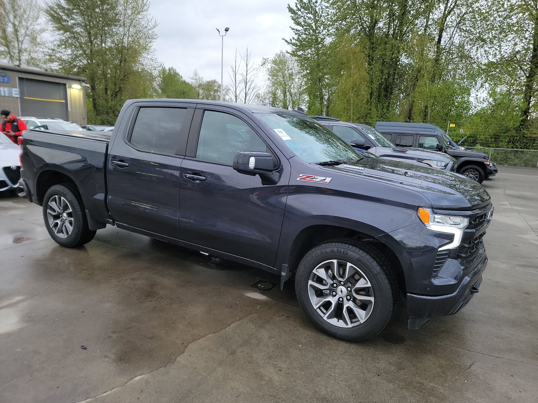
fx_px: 373
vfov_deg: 56.8
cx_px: 269
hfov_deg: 71.6
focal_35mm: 24
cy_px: 202
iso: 68
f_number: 1.8
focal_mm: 6.7
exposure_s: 1/59
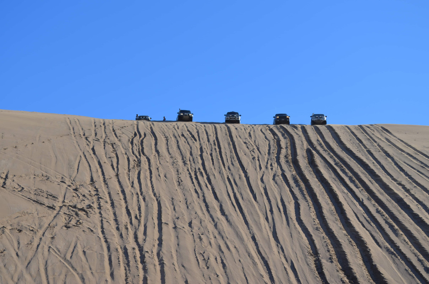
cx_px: 214
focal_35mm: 82
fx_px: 981
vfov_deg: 16.5
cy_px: 142
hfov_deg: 24.7
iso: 100
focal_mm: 55
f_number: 9
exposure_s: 1/320
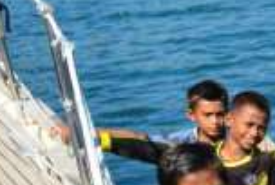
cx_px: 640
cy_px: 292
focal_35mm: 142
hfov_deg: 11.9
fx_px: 1087
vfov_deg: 9.4
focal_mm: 27
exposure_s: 1/320
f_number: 9
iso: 250
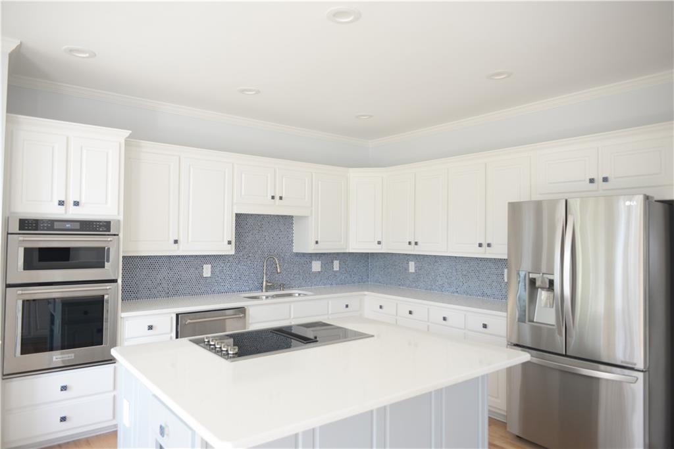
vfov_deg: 53.1
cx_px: 337
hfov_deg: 73.7
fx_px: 449
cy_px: 224
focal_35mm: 24
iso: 640
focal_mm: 24
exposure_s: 1/60
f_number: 4
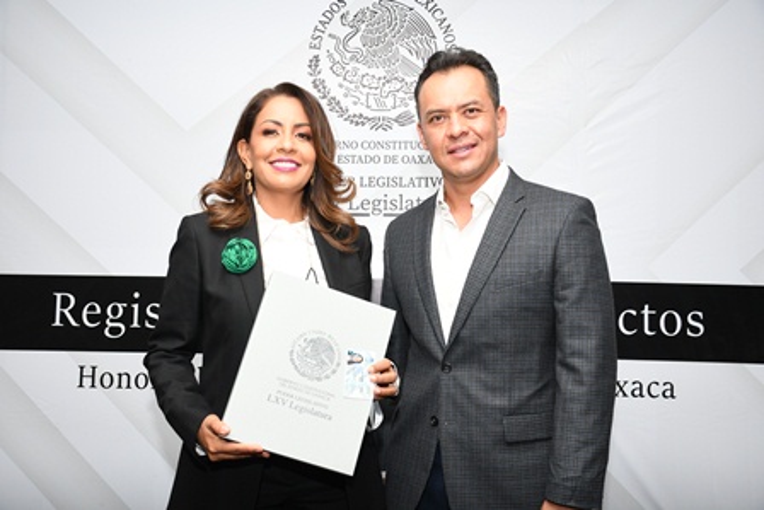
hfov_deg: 55.8
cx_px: 382
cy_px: 255
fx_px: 722
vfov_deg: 38.9
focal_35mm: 34
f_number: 4
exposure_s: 1/320
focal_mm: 23
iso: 320
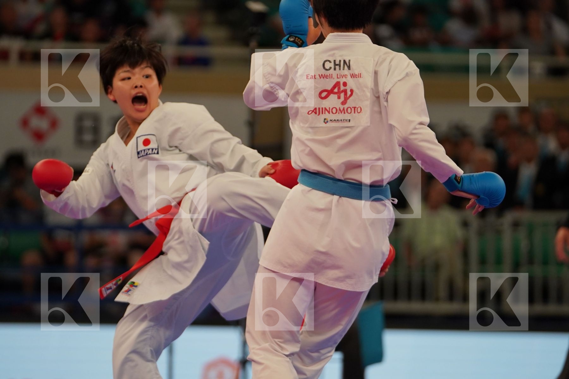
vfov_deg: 5.5
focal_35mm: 250
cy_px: 190
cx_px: 284
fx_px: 3951
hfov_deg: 8.2
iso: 1250
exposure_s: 1/1000
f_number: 2.8
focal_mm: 167
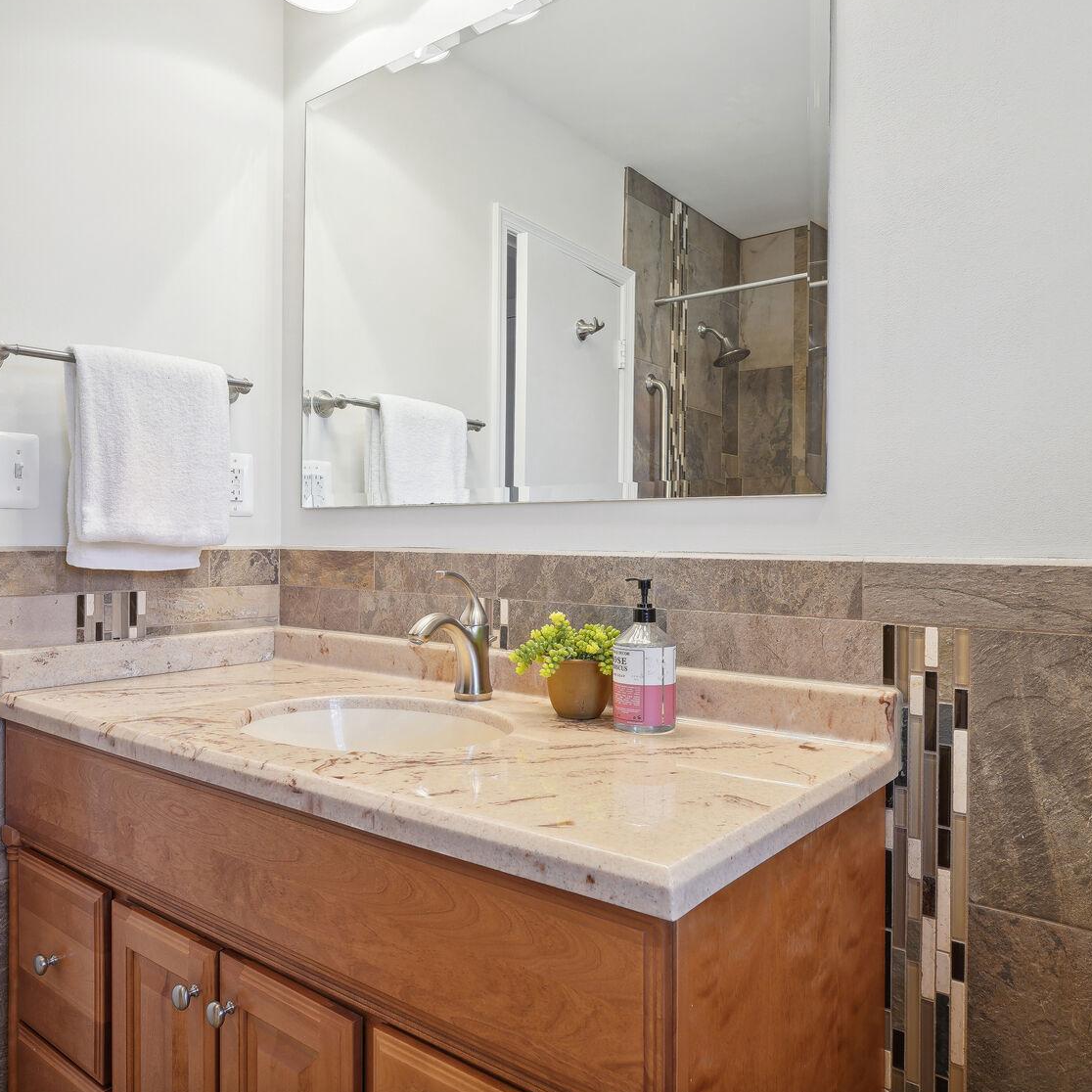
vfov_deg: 61.6
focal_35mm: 26
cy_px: 535
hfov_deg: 61.5
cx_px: 493
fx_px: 916
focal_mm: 19.5
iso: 200
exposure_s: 1/10
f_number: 8
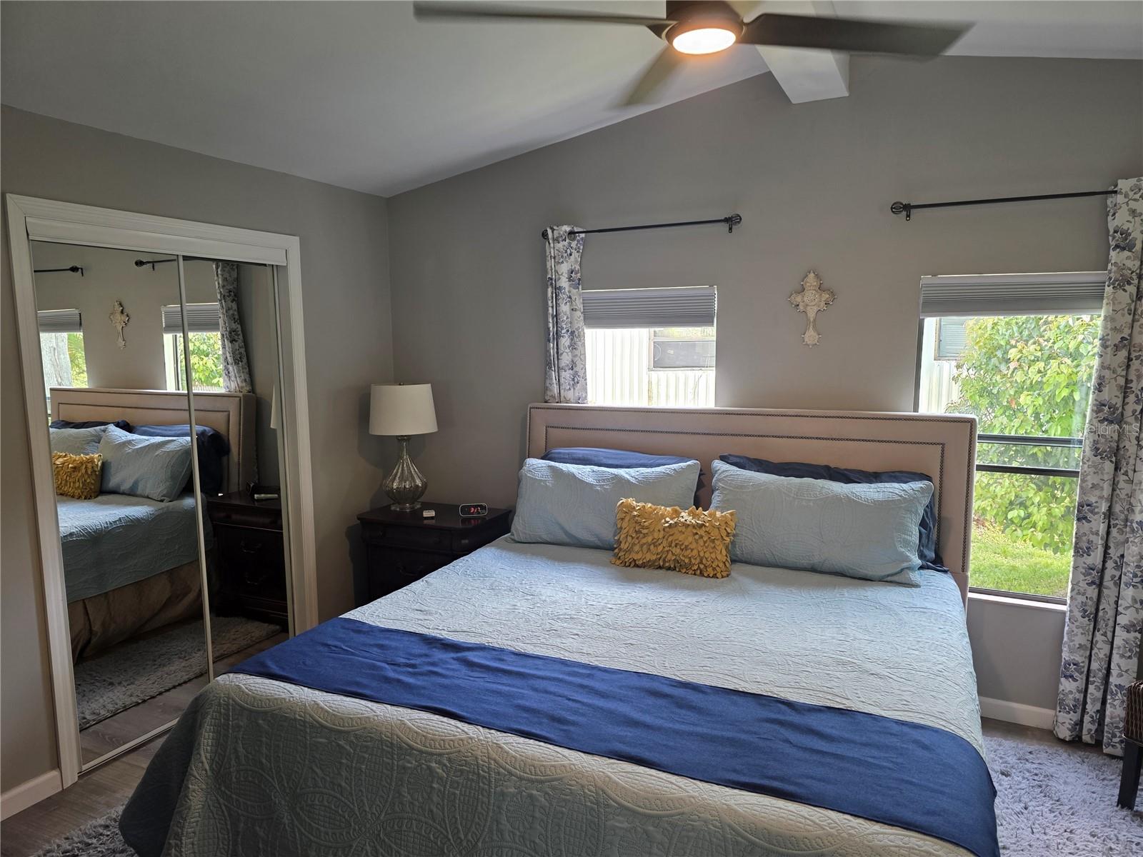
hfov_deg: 73.9
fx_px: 759
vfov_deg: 58.9
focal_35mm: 23
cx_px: 572
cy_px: 428
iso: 125
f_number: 1.7
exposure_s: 1/120
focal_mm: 6.3
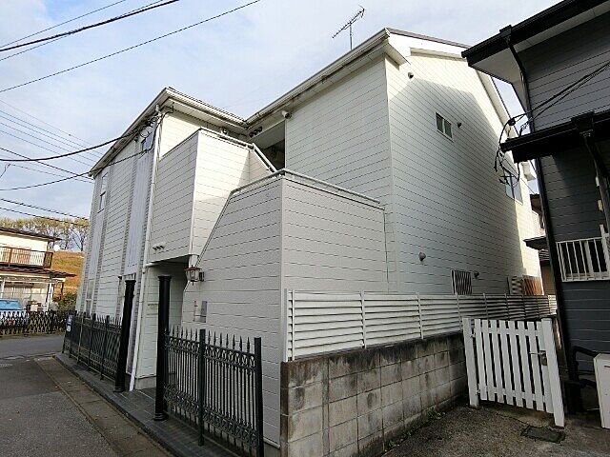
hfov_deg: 84.7
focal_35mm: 19
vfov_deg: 68.7
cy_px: 228
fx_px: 335
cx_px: 305
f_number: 2.7
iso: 80
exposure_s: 1/640
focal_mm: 4.06
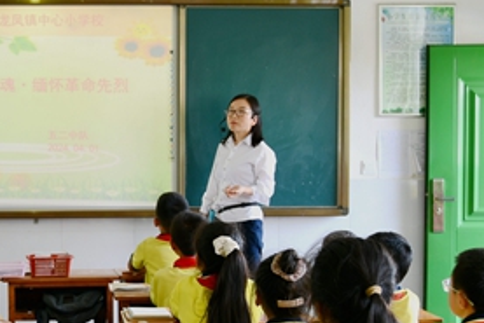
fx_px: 1211
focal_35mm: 90
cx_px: 56
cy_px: 223
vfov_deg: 15.2
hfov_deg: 22.1
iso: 100
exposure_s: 1/20
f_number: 3.8
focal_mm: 26
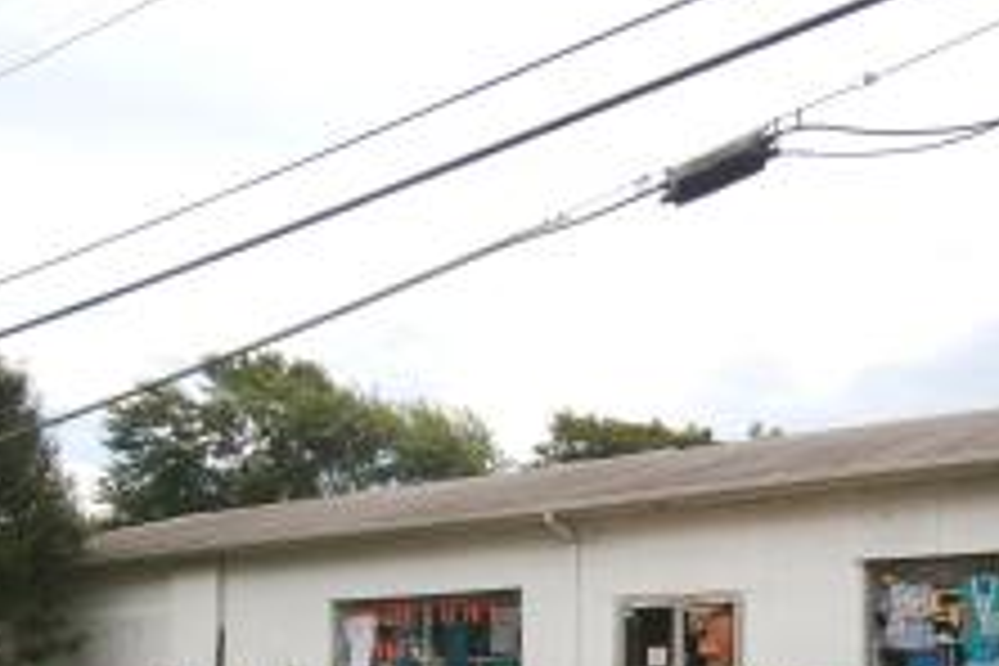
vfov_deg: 28.6
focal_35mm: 45
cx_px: 792
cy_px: 612
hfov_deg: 41.8
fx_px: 1249
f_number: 3
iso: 100
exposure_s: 1/1000
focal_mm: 4.2
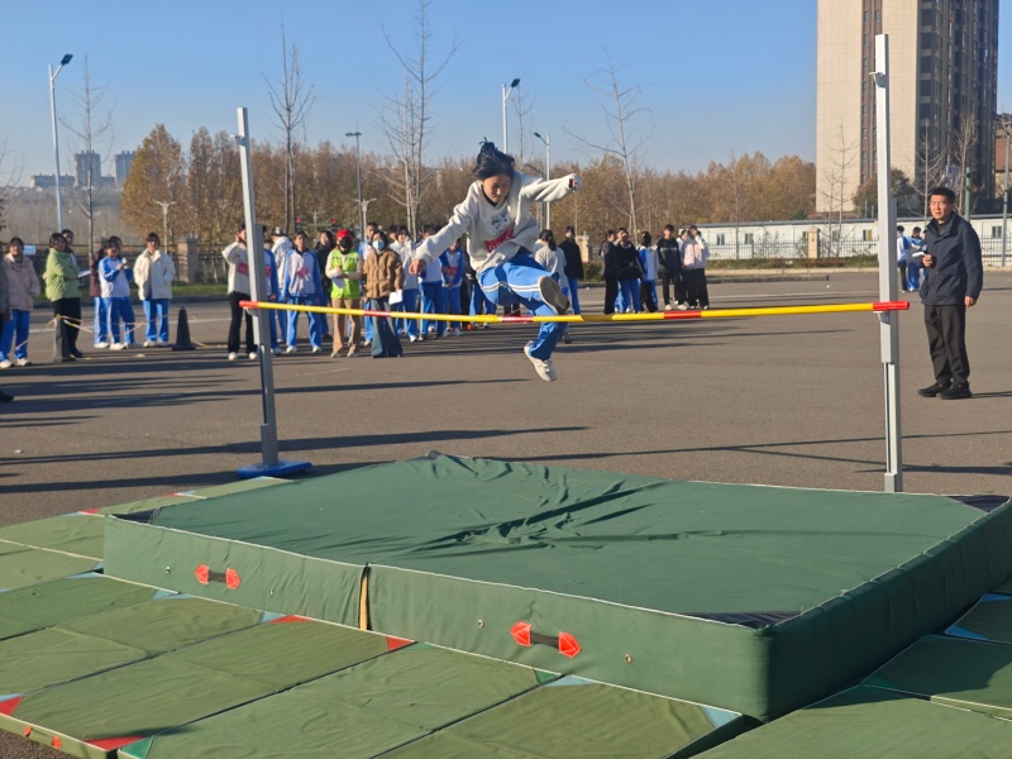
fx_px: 1345
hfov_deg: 41.2
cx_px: 506
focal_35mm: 46
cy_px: 380
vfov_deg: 31.5
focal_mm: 6.55
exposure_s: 1/2026
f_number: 1.6
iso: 50
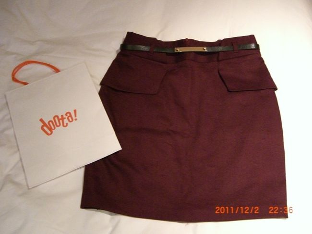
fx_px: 342
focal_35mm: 38
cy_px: 117
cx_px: 156
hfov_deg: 49.0
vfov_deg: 37.7
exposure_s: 1/30
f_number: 2.8
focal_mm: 7.9
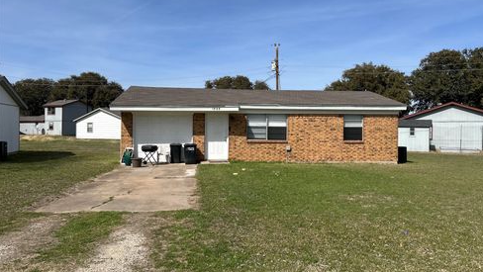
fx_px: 372
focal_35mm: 29
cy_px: 127
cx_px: 244
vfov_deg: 40.2
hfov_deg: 66.0
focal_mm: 5.7
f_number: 1.5
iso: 50
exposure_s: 1/6579
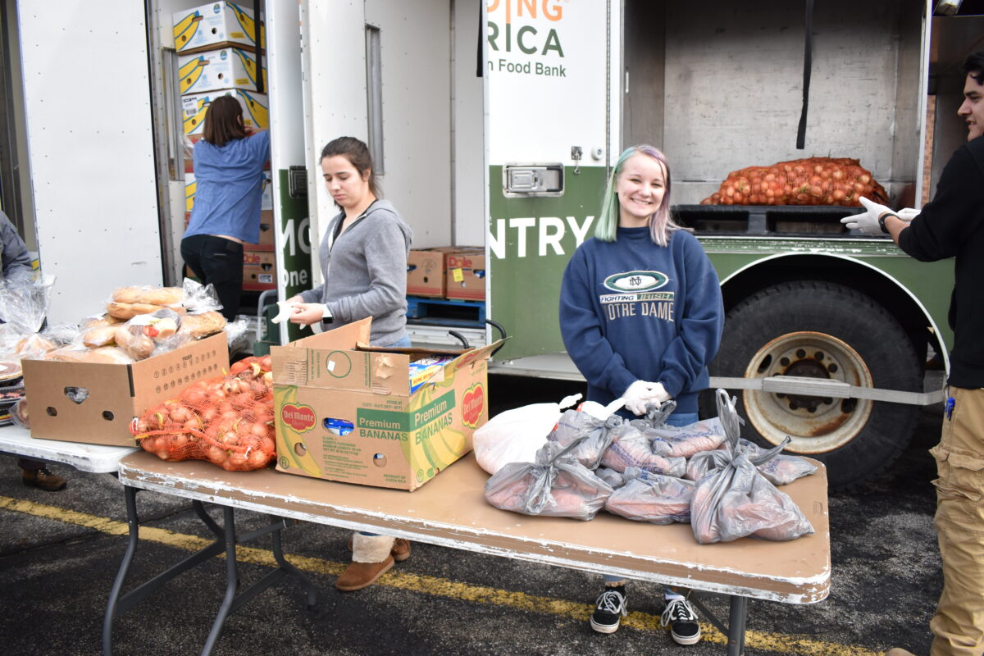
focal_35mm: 27
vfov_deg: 47.9
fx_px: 738
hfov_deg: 67.4
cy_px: 328
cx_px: 492
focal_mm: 18
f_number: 3.5
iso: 500
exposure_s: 1/1000
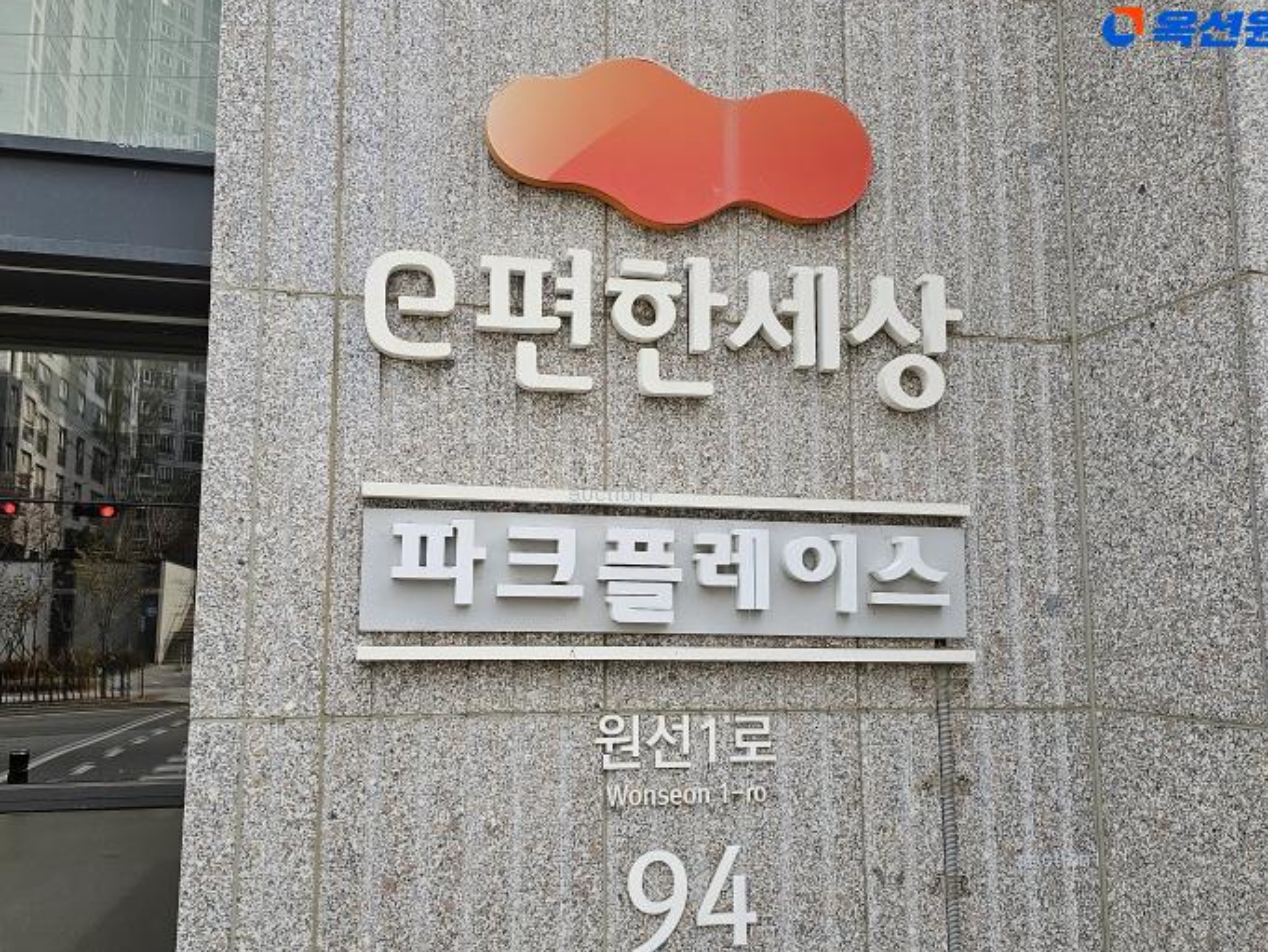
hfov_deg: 65.3
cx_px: 611
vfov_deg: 51.3
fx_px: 989
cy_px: 507
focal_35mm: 27
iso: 25
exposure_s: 1/180
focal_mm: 6.3
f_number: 1.7
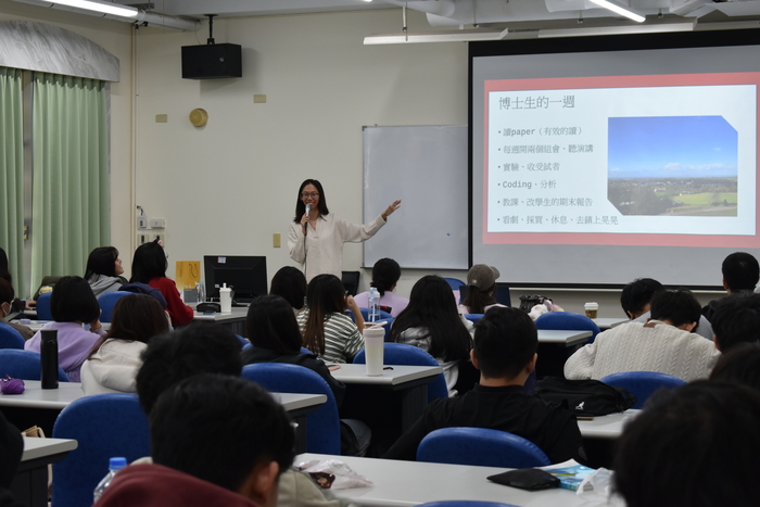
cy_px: 254
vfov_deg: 17.5
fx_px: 1647
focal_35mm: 78
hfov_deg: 26.0
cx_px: 380
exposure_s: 1/60
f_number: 5.6
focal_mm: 52
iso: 450
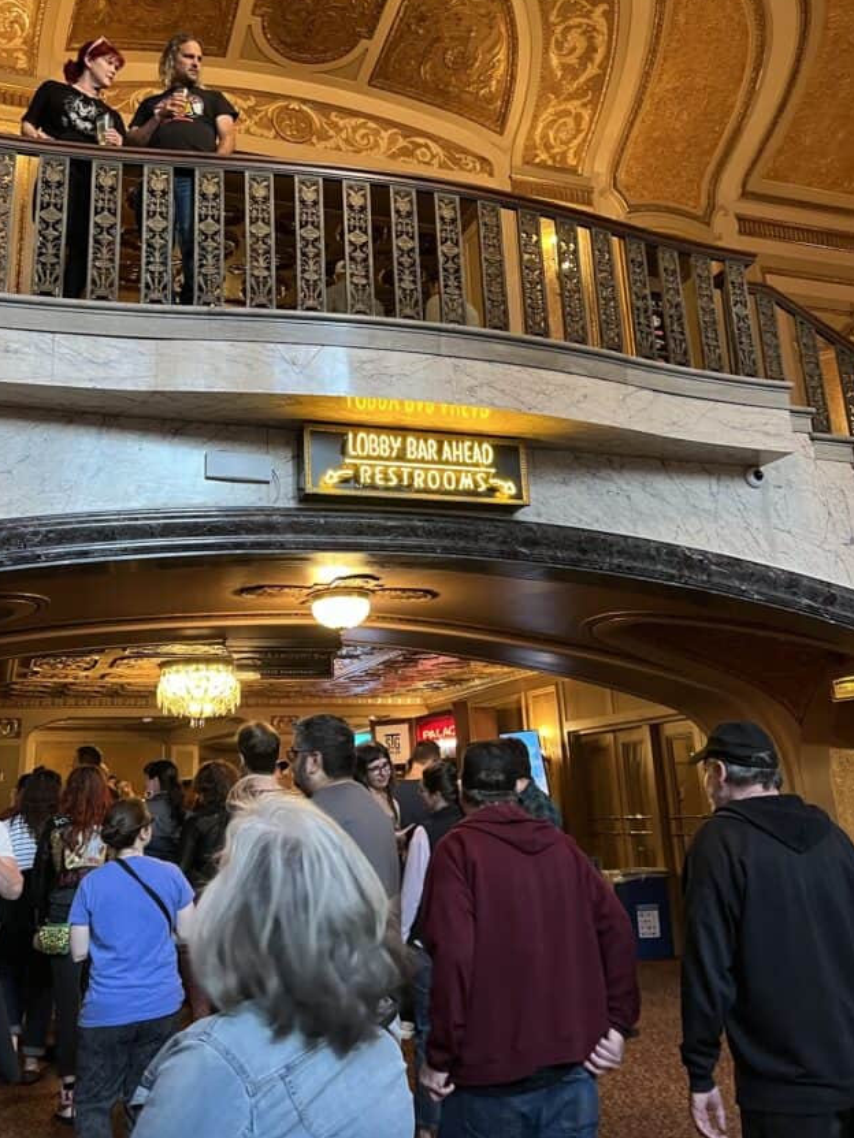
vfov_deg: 56.6
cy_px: 484
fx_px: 1053
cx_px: 379
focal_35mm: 32
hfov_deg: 44.1
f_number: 1.5
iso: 500
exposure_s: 1/40
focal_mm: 5.7
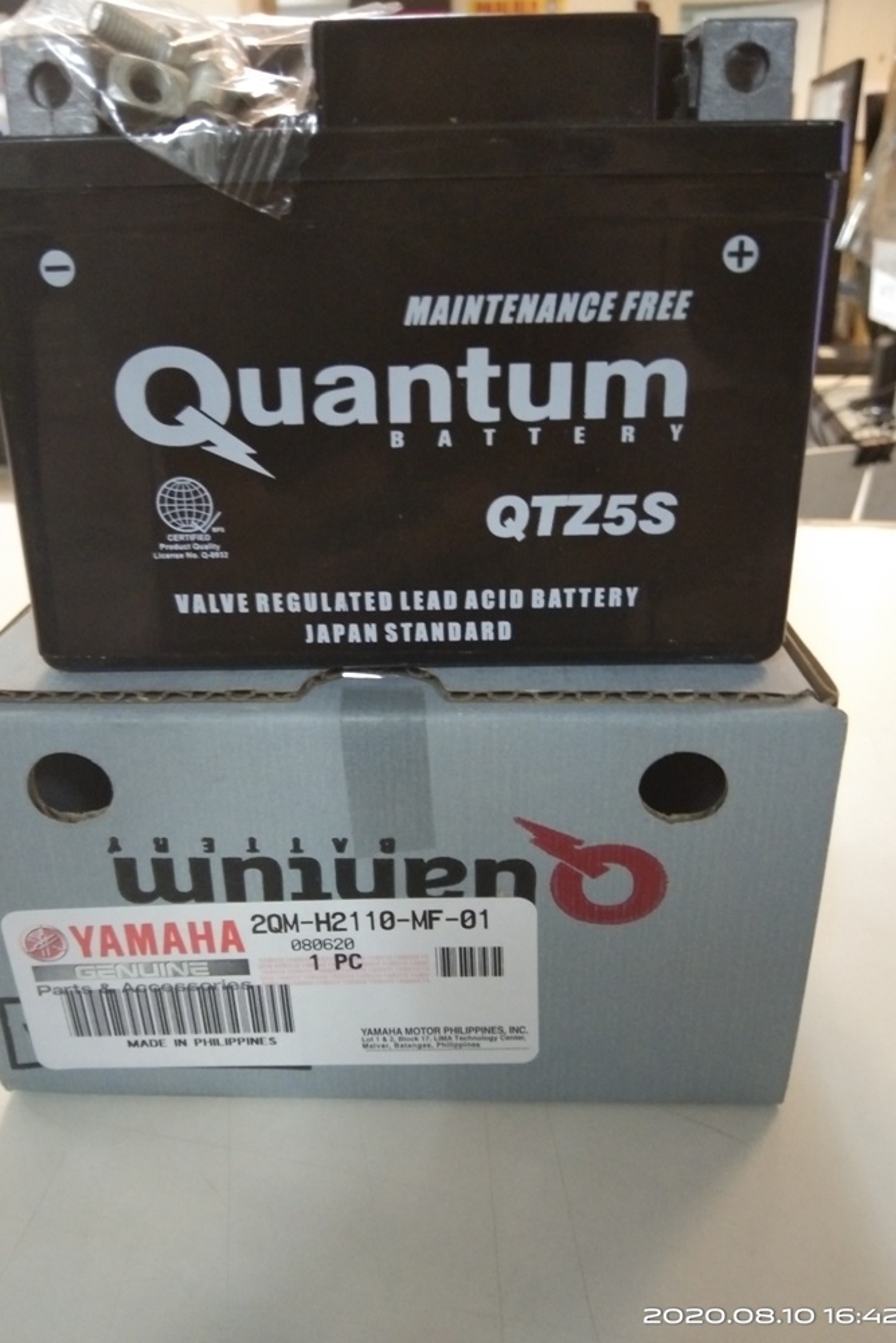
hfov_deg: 40.0
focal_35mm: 33
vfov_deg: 57.2
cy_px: 672
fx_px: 1231
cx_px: 422
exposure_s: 1/14
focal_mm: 3.69
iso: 868
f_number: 2.2
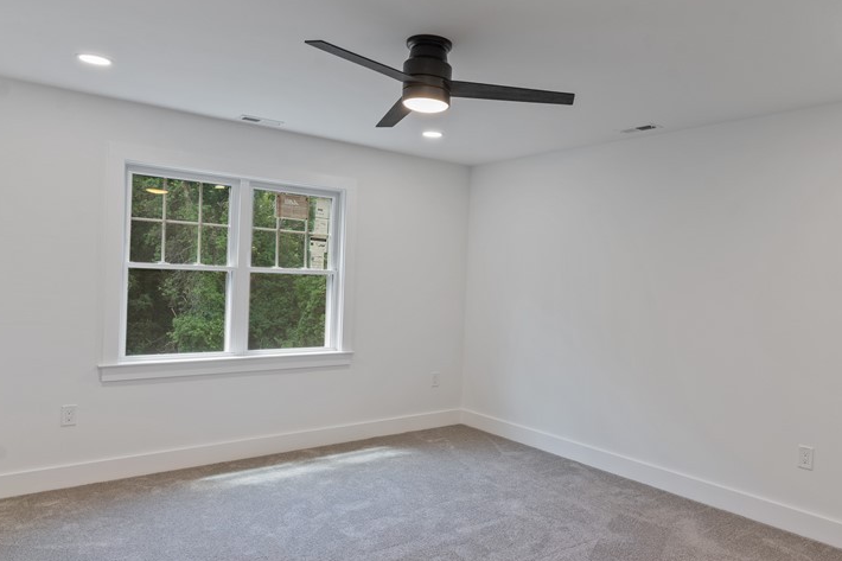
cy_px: 283
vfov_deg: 49.5
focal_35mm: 26
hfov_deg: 69.1
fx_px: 608
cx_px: 477
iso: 640
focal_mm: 17
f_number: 8
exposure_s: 1/20
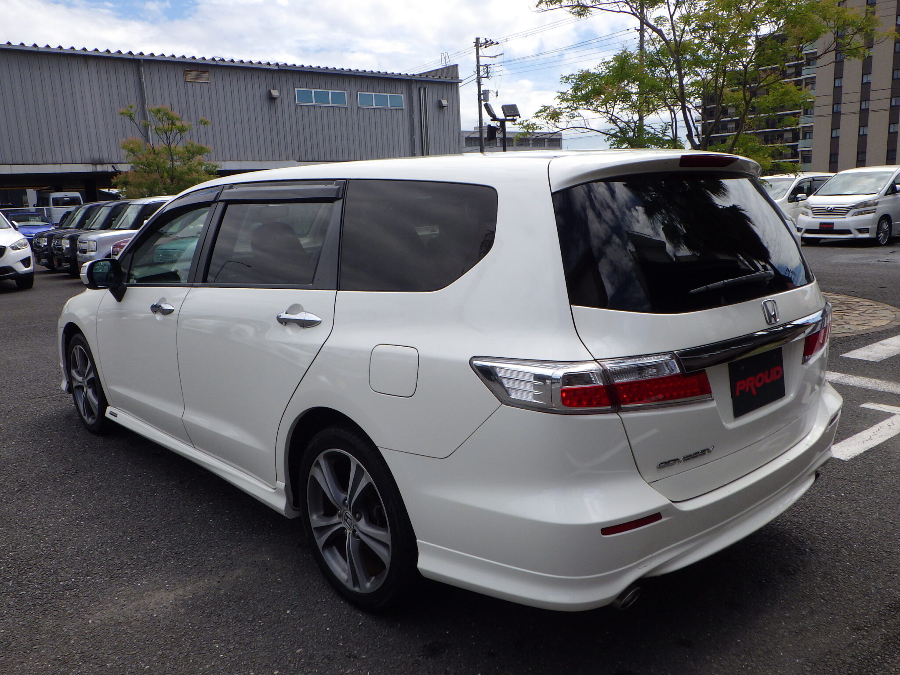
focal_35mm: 28
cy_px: 338
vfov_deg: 49.7
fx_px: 728
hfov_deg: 63.4
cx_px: 450
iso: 125
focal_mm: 5
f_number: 4.2
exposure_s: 1/1000
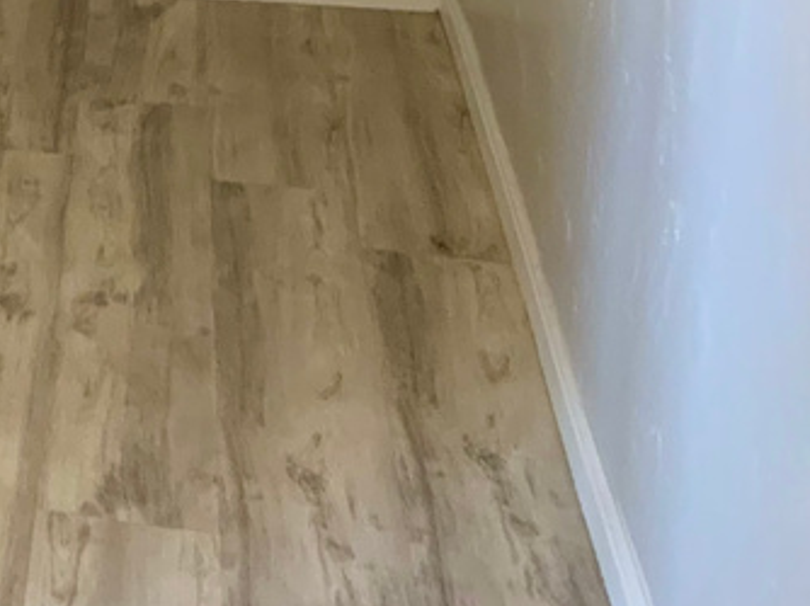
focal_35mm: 89
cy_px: -257
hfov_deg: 19.8
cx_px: -315
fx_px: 2081
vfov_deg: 15.5
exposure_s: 1/60
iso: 200
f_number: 1.8
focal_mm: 3
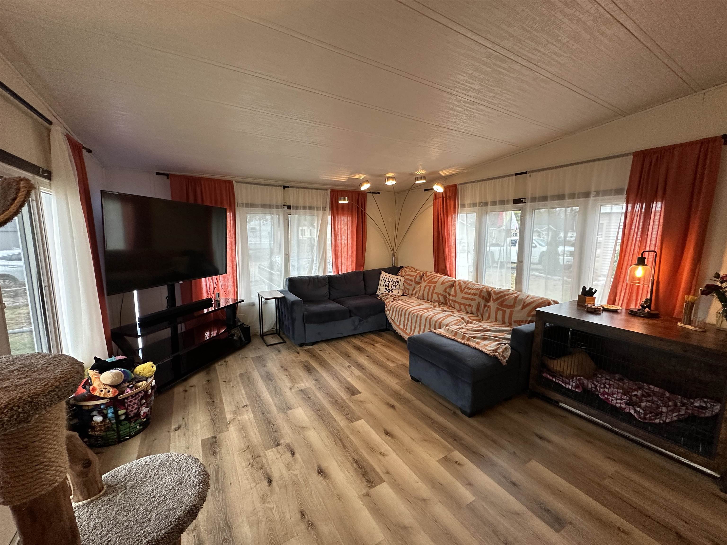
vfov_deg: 85.7
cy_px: 272
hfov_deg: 102.1
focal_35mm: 14
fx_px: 294
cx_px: 364
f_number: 2.2
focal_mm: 2.22
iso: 250
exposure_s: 1/120
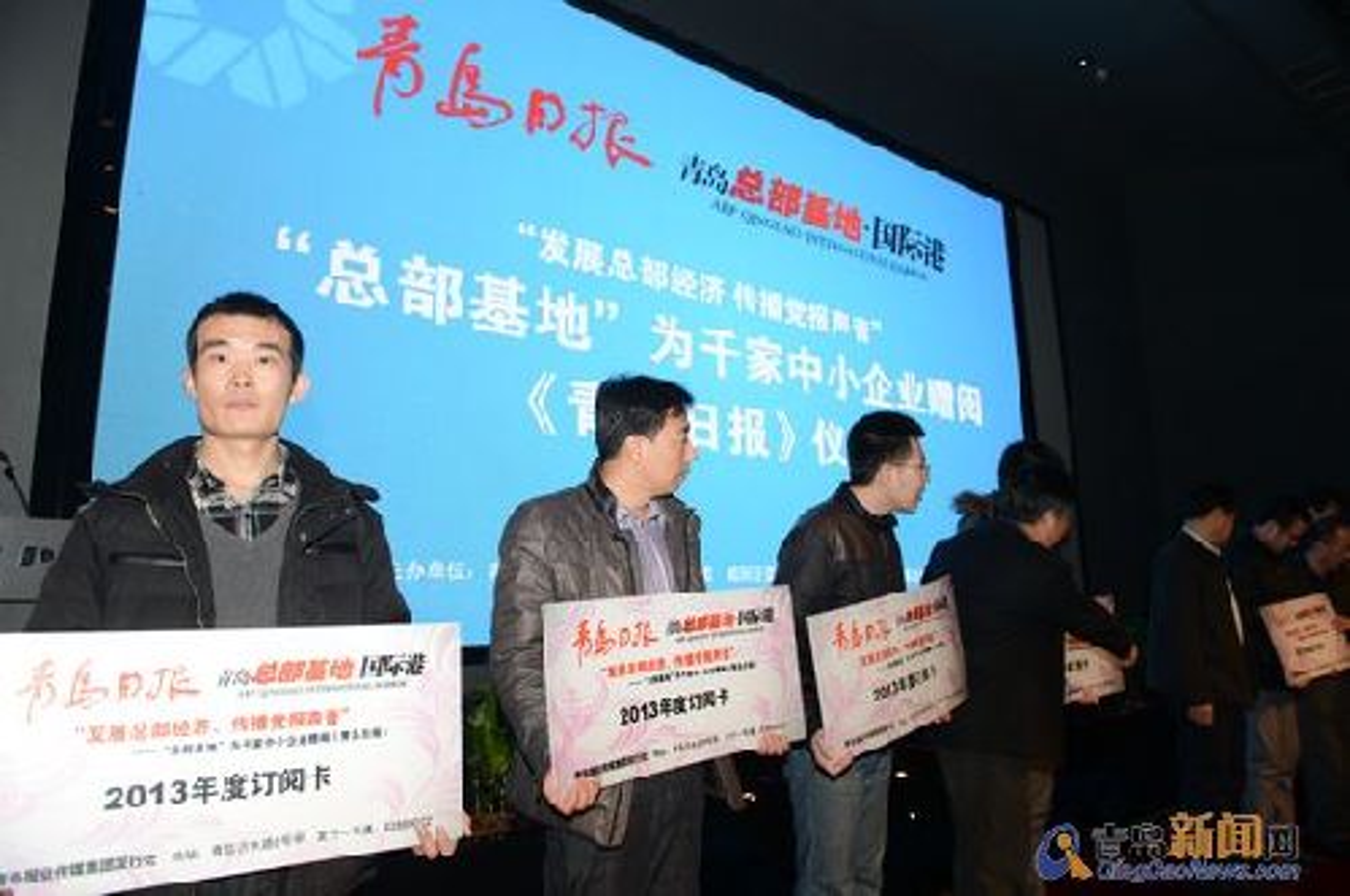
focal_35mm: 24
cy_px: 448
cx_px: 675
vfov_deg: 53.0
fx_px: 899
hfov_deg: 73.8
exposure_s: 1/60
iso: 100
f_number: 4
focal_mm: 24
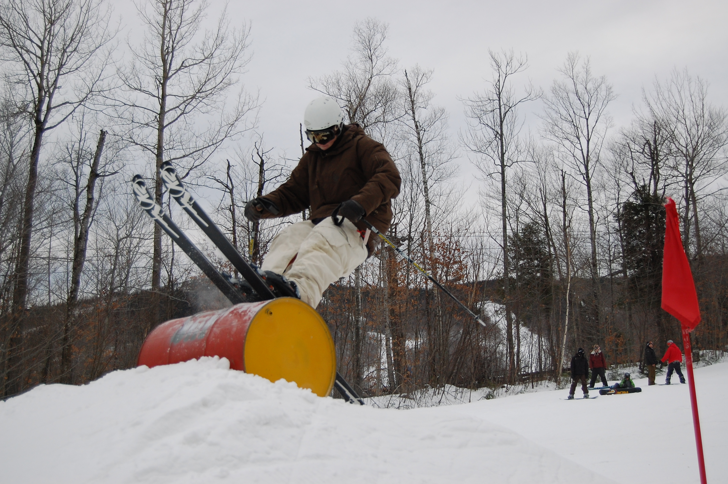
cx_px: 364
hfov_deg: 37.9
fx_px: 1061
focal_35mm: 52
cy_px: 242
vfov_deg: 25.7
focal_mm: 35
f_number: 4.8
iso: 450
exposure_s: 1/500
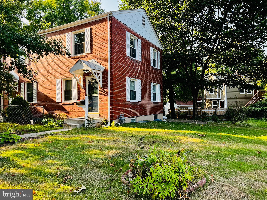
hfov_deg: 67.3
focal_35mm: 26
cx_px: 134
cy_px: 100
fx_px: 201
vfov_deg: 53.1
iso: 50
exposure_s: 1/436
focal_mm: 5.7
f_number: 1.5
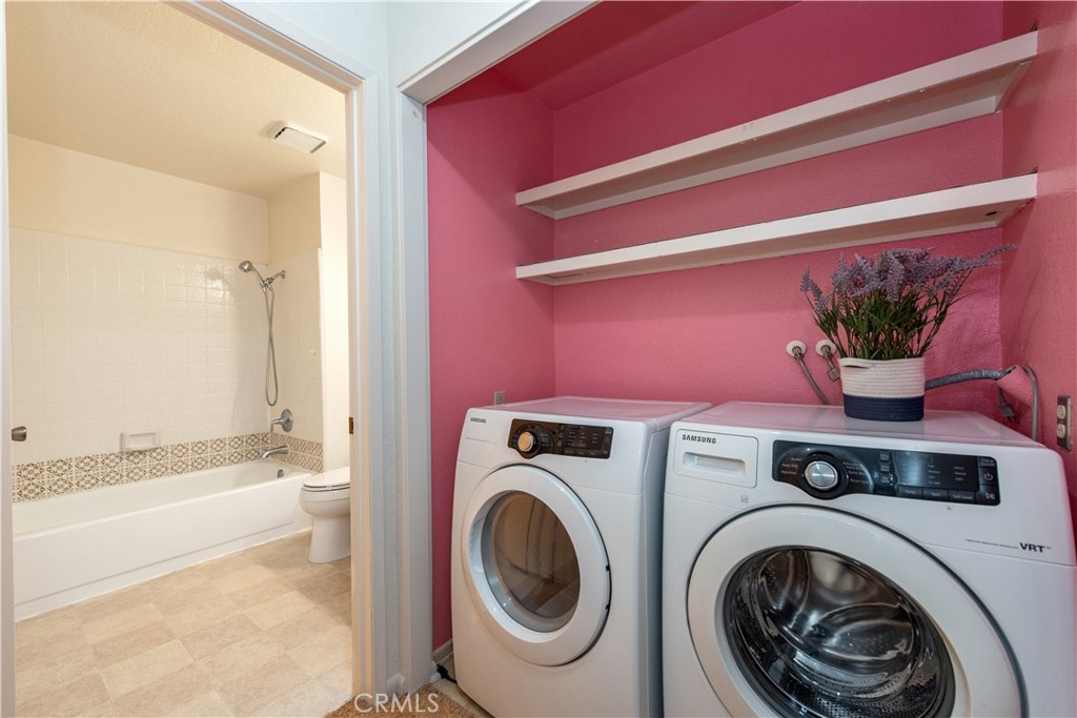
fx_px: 419
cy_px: 359
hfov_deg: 104.2
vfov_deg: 81.2
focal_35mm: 14
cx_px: 538
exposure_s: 1/100
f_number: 5
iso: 800
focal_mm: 14
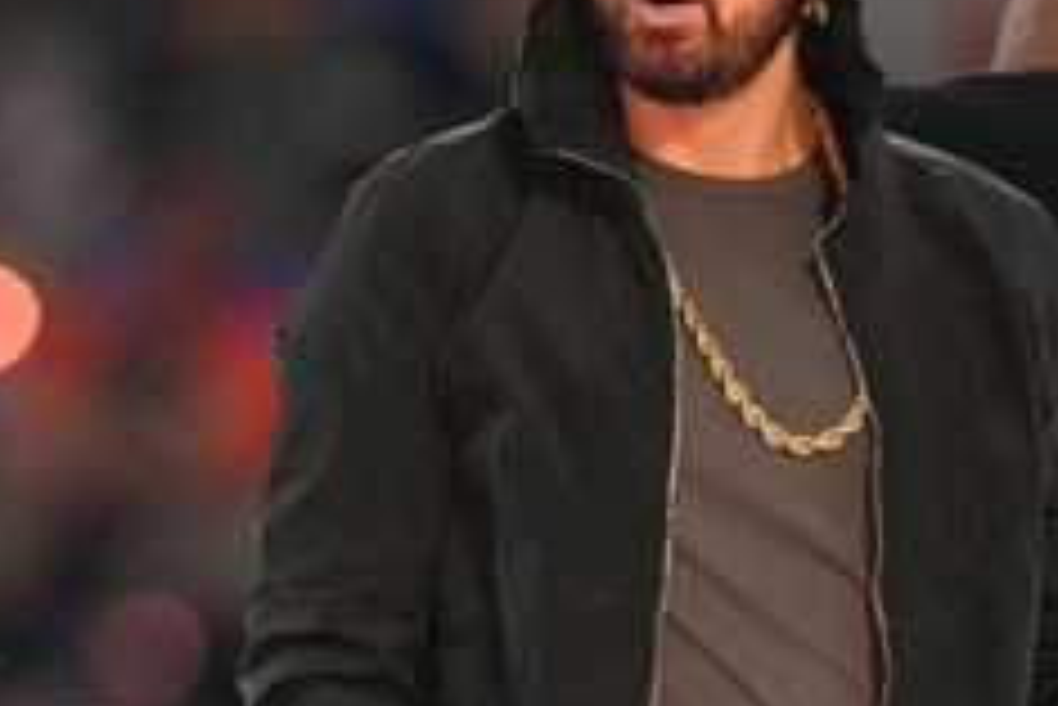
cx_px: 594
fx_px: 42021
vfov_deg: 1.0
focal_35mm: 1429
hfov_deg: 1.4
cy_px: 479
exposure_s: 1/640
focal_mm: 600
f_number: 4
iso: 3200
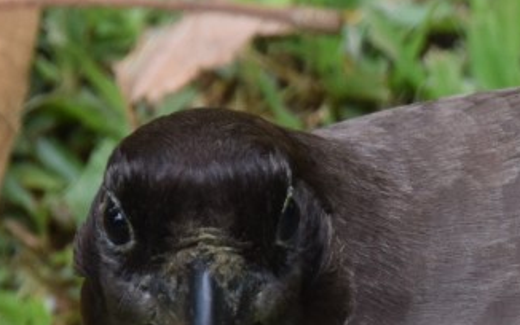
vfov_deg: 0.4
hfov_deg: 0.7
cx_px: 991
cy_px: 360
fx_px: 45237
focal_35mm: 3191
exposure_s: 1/640
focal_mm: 420
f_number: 5.6
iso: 640
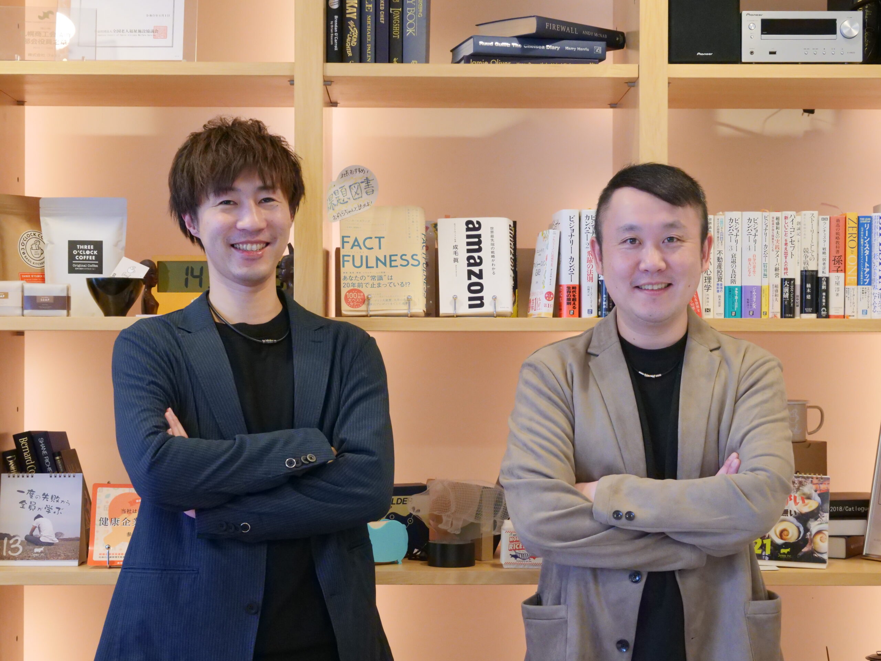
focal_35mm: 70
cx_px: 440
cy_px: 330
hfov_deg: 27.8
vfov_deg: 21.0
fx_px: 1782
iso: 3200
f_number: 5.2
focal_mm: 35
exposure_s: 1/60
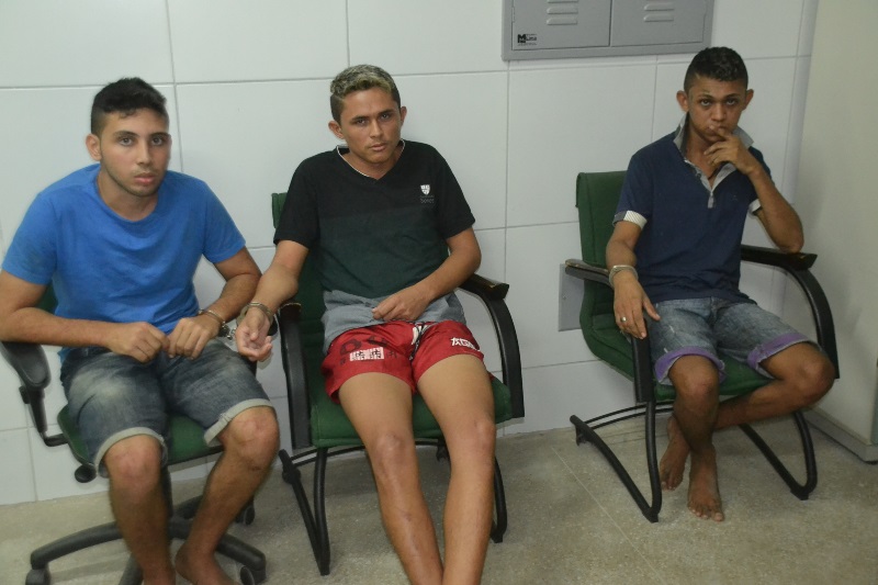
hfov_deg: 46.4
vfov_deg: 31.9
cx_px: 439
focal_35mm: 42
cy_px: 292
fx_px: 1024
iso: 3200
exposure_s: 1/60
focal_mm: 28
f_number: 4
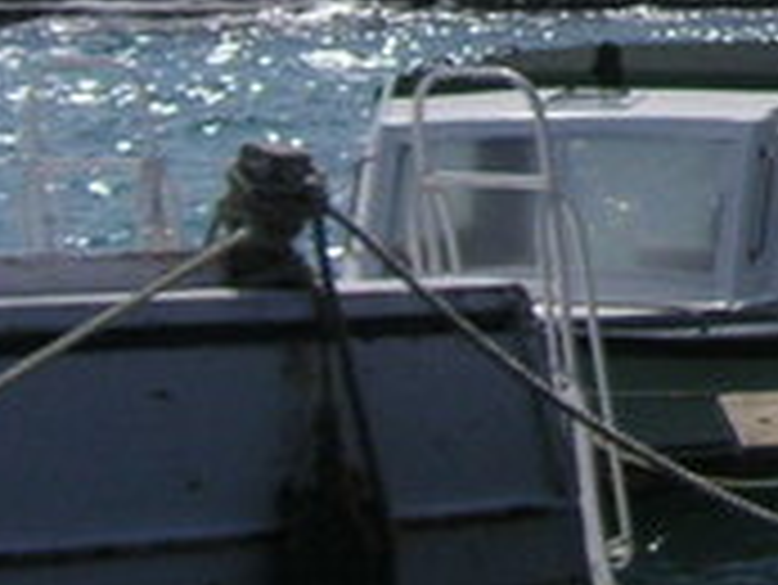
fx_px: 5510
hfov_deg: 7.7
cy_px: -400
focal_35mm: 245
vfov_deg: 6.0
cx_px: 1605
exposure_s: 1/350
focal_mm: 8.9
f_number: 9.5
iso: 50
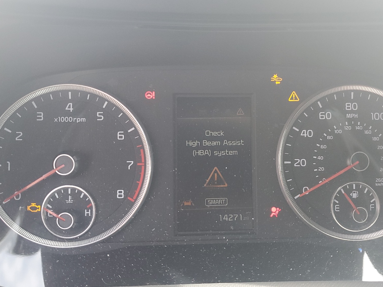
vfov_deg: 40.7
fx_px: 387
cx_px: 224
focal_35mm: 35
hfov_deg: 52.4
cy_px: 152
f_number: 1.5
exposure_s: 1/60.2
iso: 81
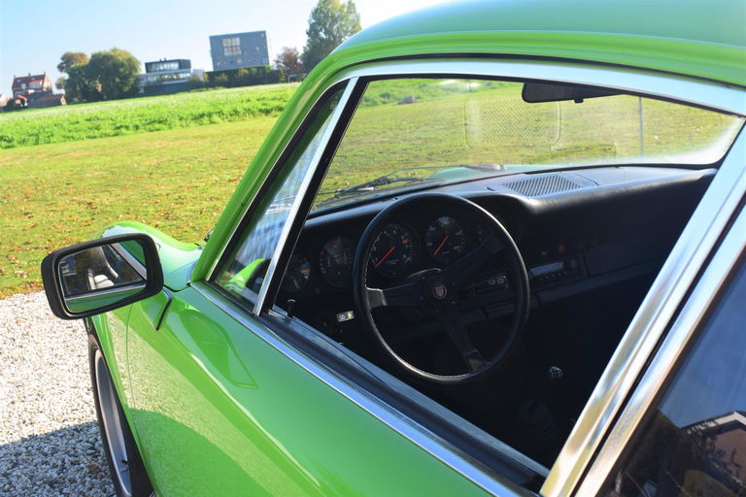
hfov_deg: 57.2
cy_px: 248
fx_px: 684
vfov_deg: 40.0
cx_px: 373
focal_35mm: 33
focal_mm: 22
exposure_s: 1/125
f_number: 9
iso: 400
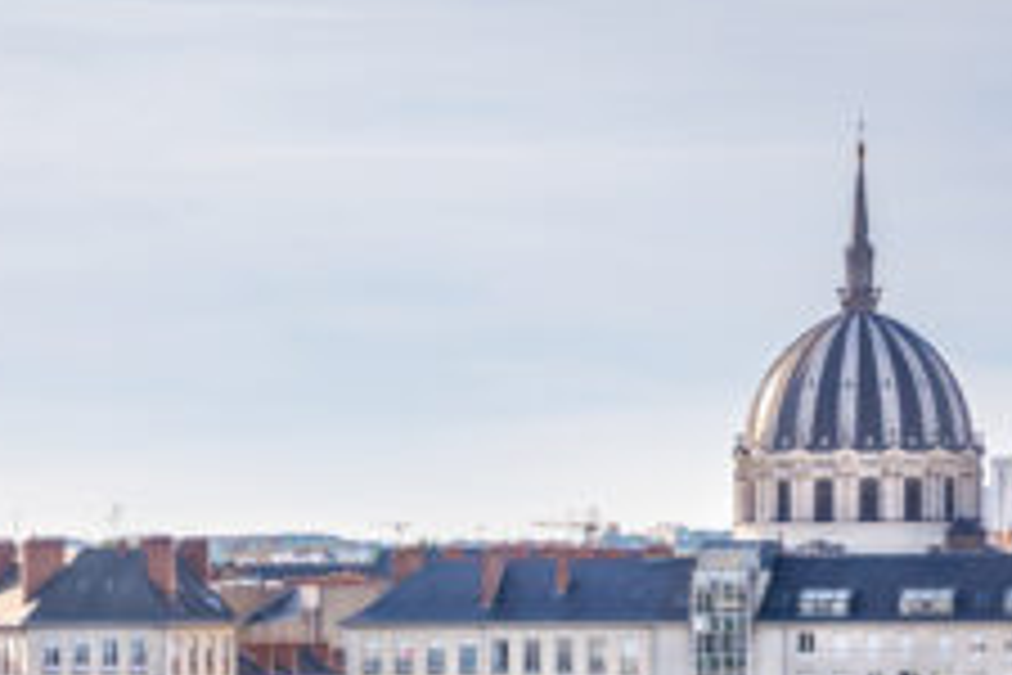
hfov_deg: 7.4
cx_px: 274
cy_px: 846
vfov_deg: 4.9
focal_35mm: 280
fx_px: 7870
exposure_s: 1/400
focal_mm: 70
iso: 100
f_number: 5.6
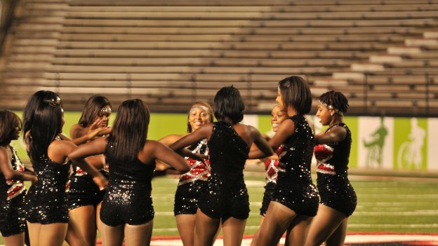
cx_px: 168
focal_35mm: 322
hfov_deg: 6.7
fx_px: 3740
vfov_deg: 3.8
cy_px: 178
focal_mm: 160
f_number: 2.8
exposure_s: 1/60
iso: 280
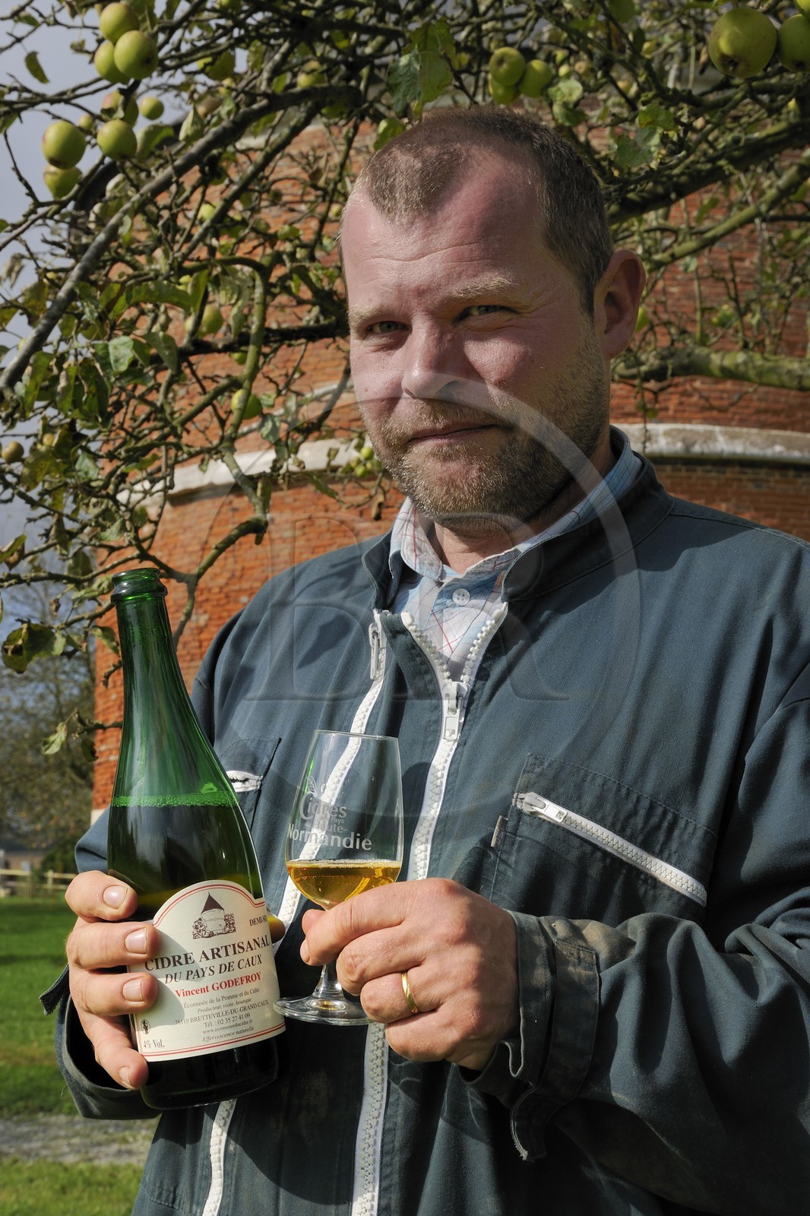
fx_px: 1688
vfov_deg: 39.6
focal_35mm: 50
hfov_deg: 27.0
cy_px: 608
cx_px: 405
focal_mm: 50
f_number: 13
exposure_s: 1/200
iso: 200
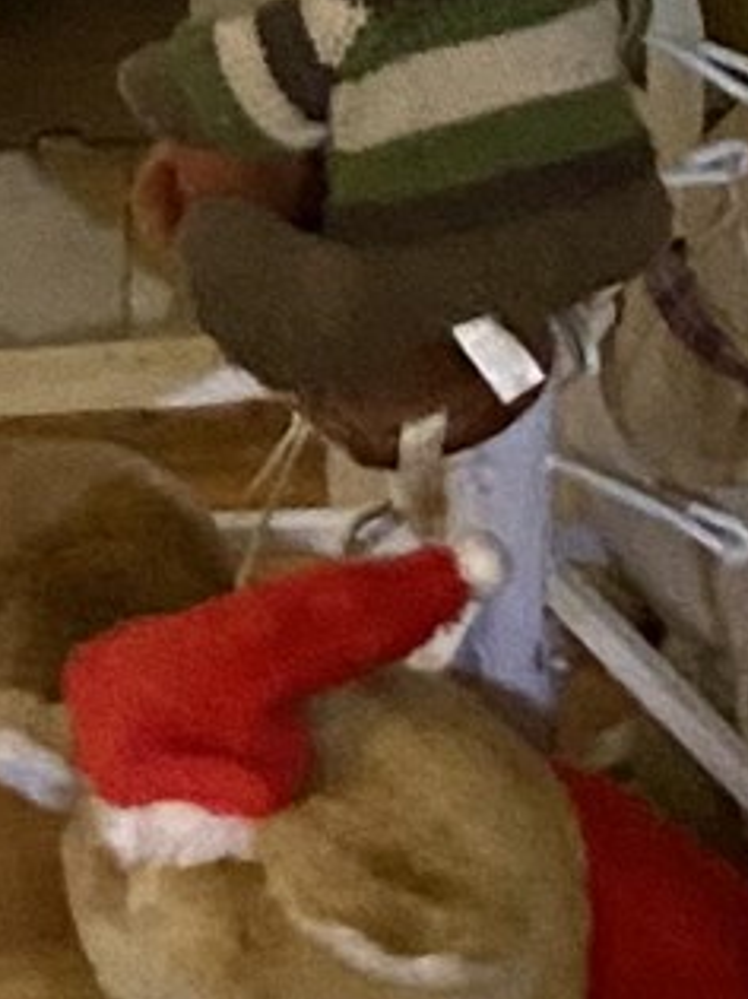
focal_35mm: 190
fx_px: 5478
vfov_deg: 8.4
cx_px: -1078
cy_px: -2195
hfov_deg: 7.3
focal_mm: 4.25
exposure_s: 1/40
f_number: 1.8
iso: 500
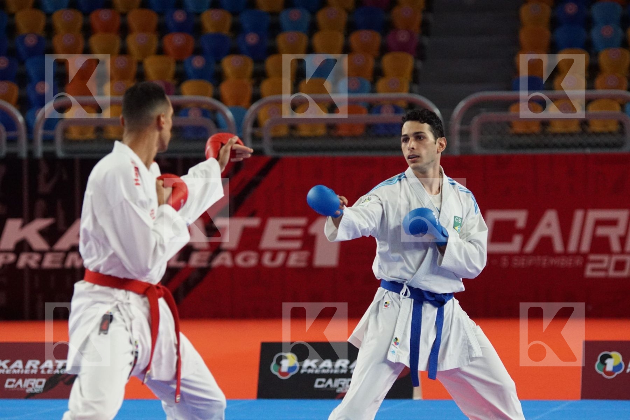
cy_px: 210
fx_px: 3543
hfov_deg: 10.2
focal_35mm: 202
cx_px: 315
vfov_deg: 6.8
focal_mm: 135
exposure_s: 1/2000
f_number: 2.8
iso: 3200
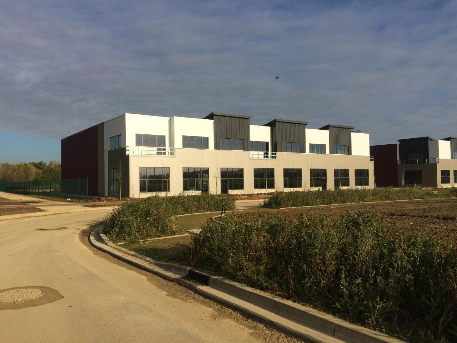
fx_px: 383
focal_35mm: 29
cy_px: 172
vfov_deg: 48.2
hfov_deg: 61.7
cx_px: 228
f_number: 2.2
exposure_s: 1/3425
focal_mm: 4.15
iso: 32
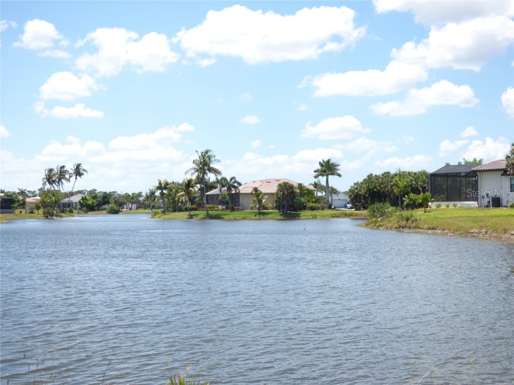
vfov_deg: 28.6
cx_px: 257
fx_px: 757
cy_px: 192
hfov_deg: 37.5
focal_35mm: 51
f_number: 3.9
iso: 100
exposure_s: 1/640
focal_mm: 9.1
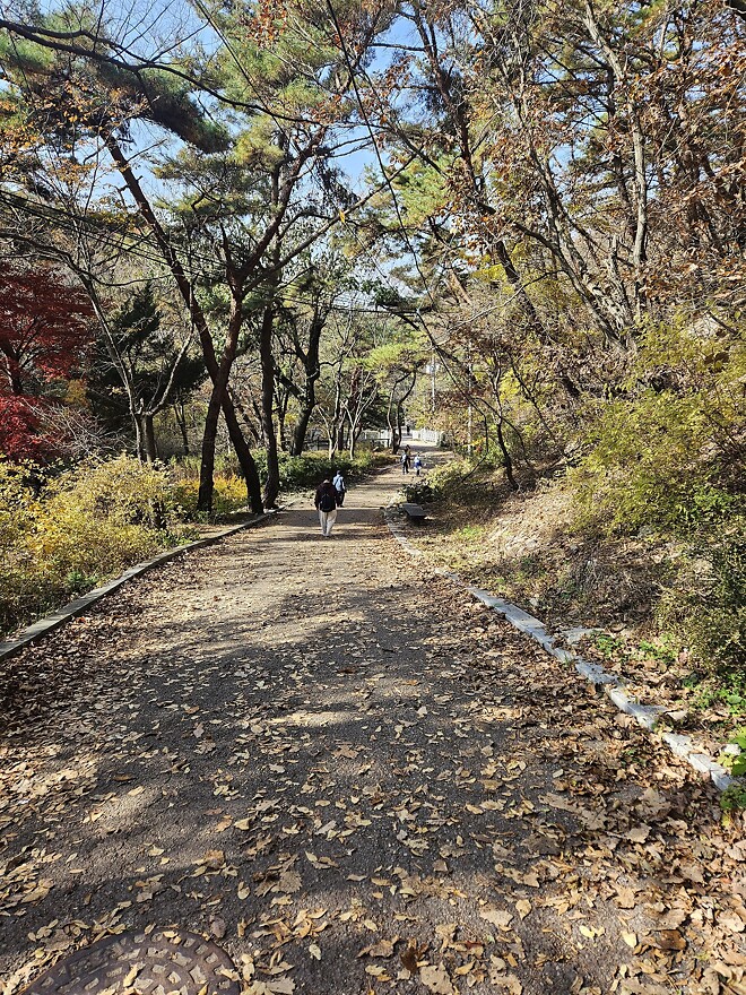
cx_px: 373
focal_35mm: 23
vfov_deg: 73.9
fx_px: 661
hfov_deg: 58.9
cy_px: 498
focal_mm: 5.4
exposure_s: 1/306
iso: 25
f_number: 1.8
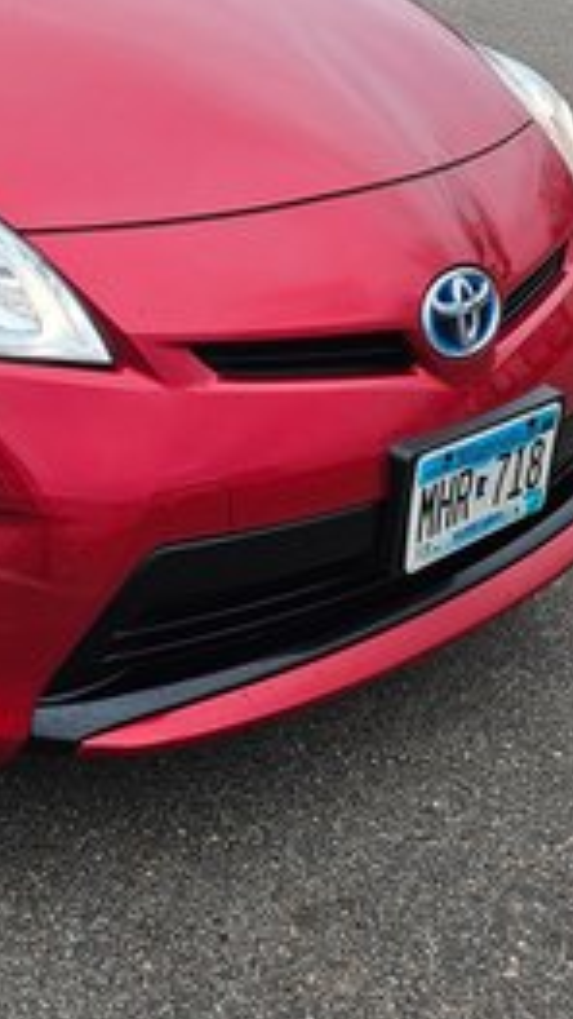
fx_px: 1620
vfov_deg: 33.8
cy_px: 200
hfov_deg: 18.6
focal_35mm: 60
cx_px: -172
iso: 32
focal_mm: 5.4
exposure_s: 1/120
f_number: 1.8
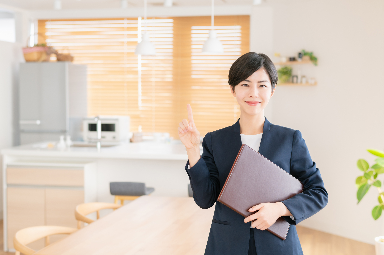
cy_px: 128
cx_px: 192
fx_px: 618
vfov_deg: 23.3
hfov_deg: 34.5
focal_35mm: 58
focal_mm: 58
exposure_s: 1/250
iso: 400
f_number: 3.2
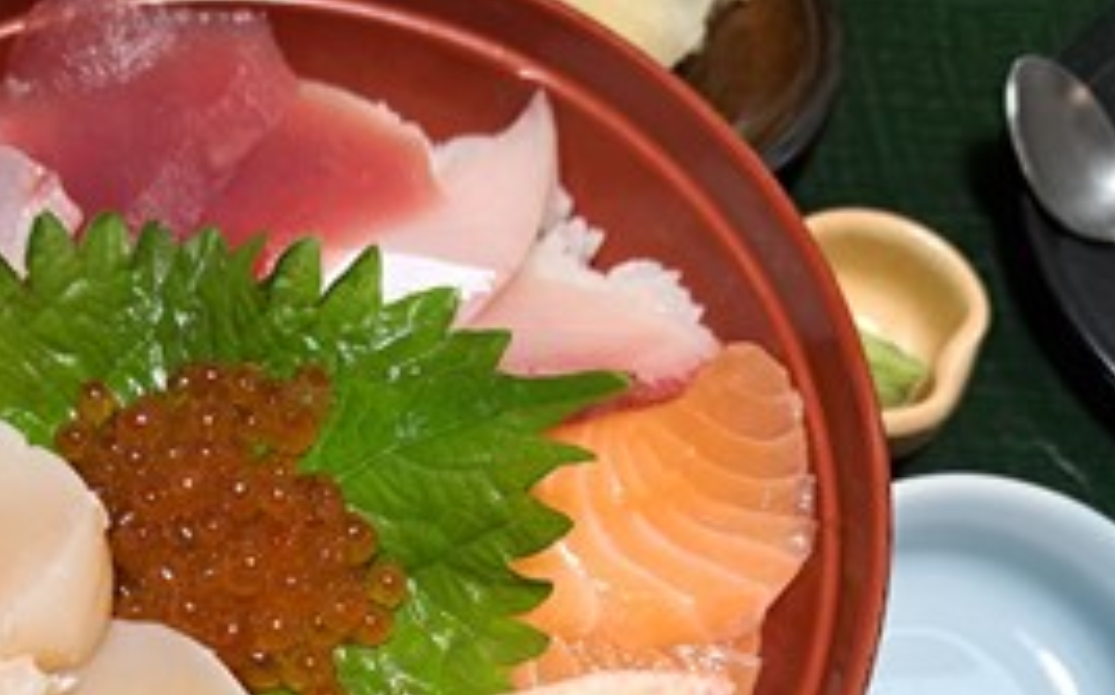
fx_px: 1154
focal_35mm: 38
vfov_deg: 32.1
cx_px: 395
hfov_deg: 50.9
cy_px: 603
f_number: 1.8
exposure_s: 1/50
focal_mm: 5.23
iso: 100
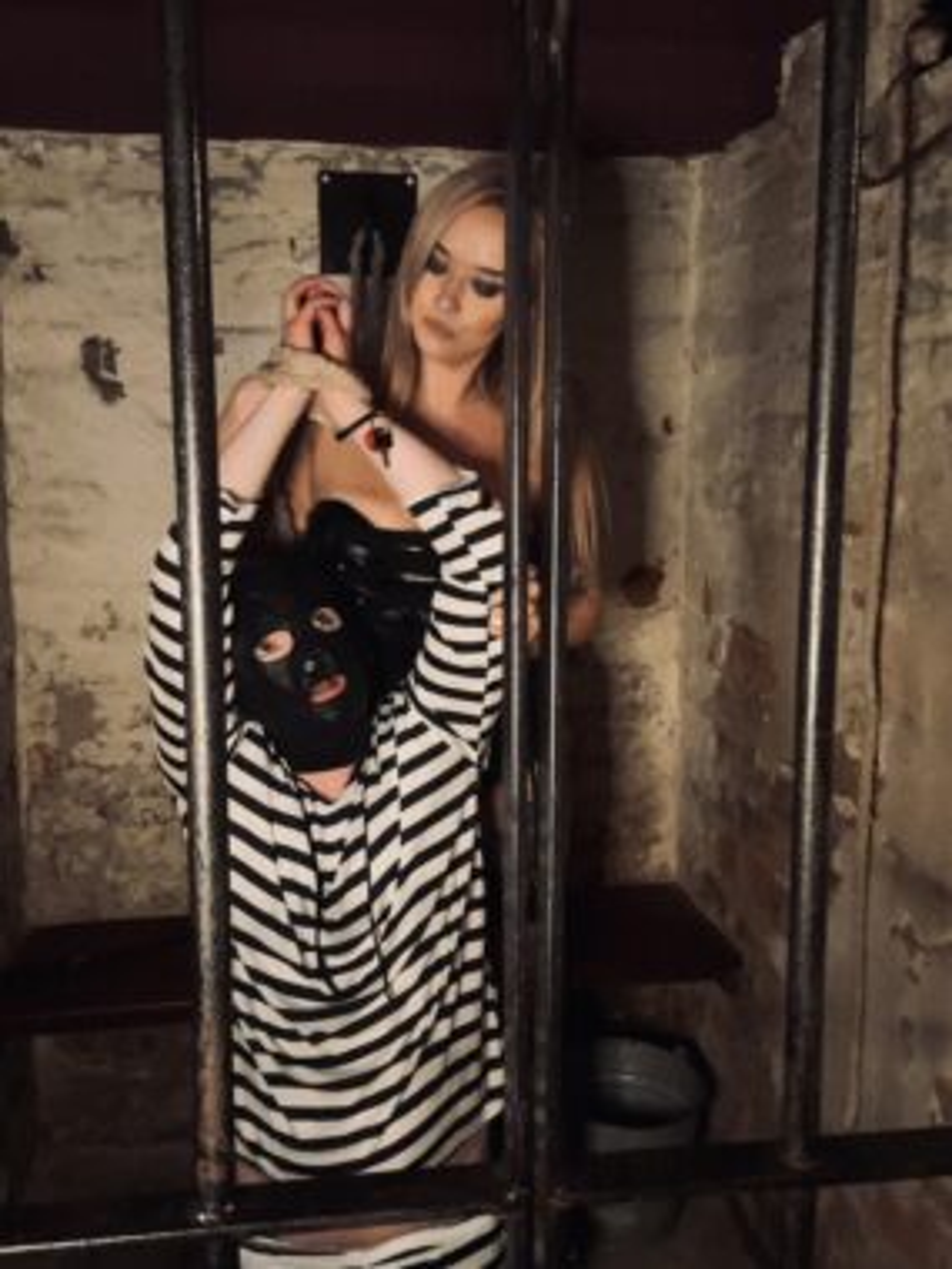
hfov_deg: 46.8
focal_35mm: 30
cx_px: 476
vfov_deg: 60.0
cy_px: 634
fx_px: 1100
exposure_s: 1/15
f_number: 1.9
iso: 1000
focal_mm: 2.69
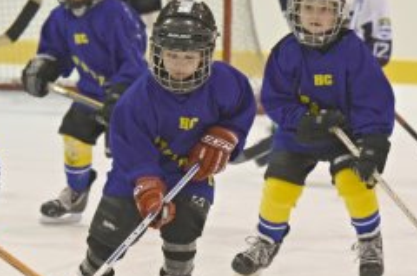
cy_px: 200
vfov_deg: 3.6
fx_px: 4370
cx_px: 236
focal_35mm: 378
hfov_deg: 5.5
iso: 2500
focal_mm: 165
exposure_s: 1/400
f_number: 5.6
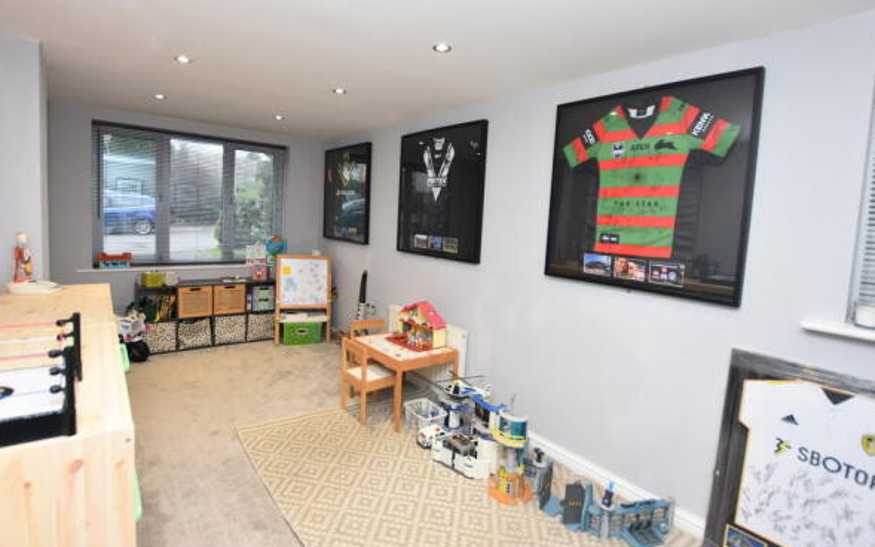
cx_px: 430
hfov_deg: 94.4
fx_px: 405
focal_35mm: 17
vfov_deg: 67.7
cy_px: 240
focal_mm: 10
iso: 450
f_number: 4
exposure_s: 1/60
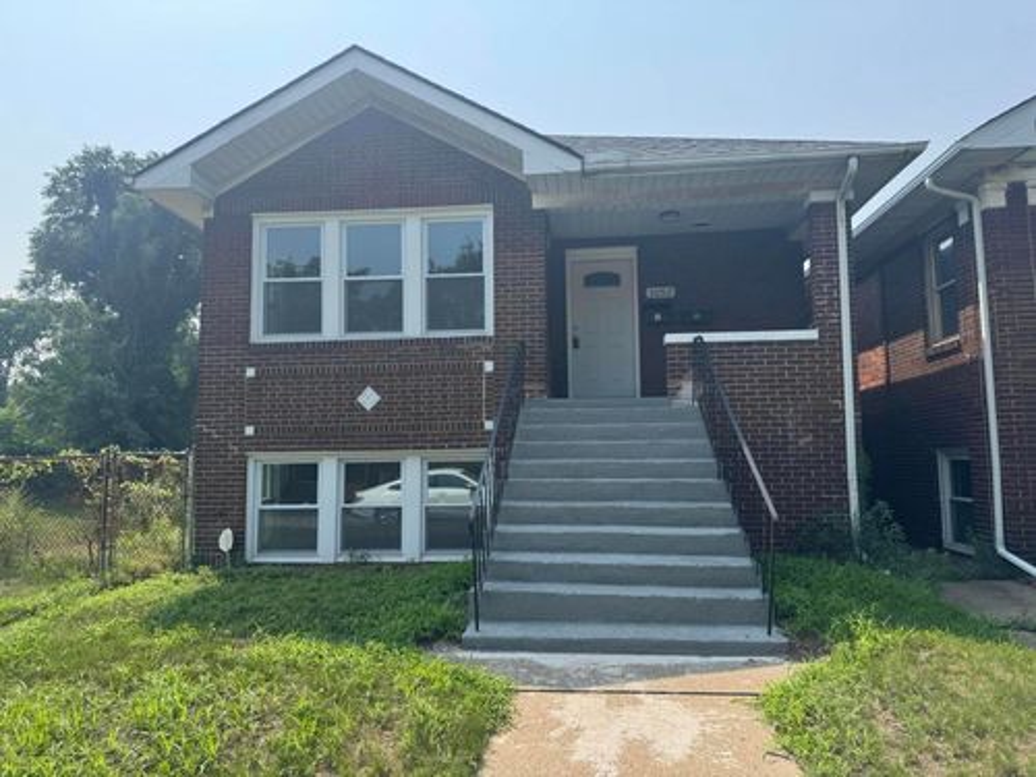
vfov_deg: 56.8
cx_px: 518
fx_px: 718
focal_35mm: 24
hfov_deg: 71.6
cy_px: 388
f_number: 1.78
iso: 80
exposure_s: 1/2506
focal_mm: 6.76
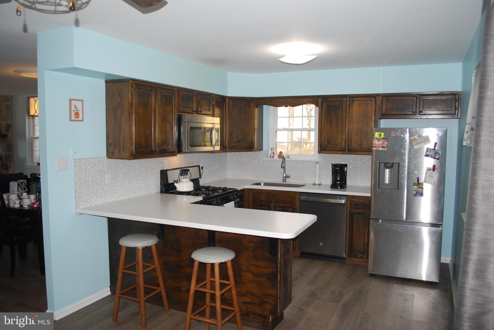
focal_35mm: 27
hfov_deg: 67.3
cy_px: 165
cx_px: 247
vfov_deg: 48.0
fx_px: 371
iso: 200
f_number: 3.5
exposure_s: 1/60
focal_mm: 18
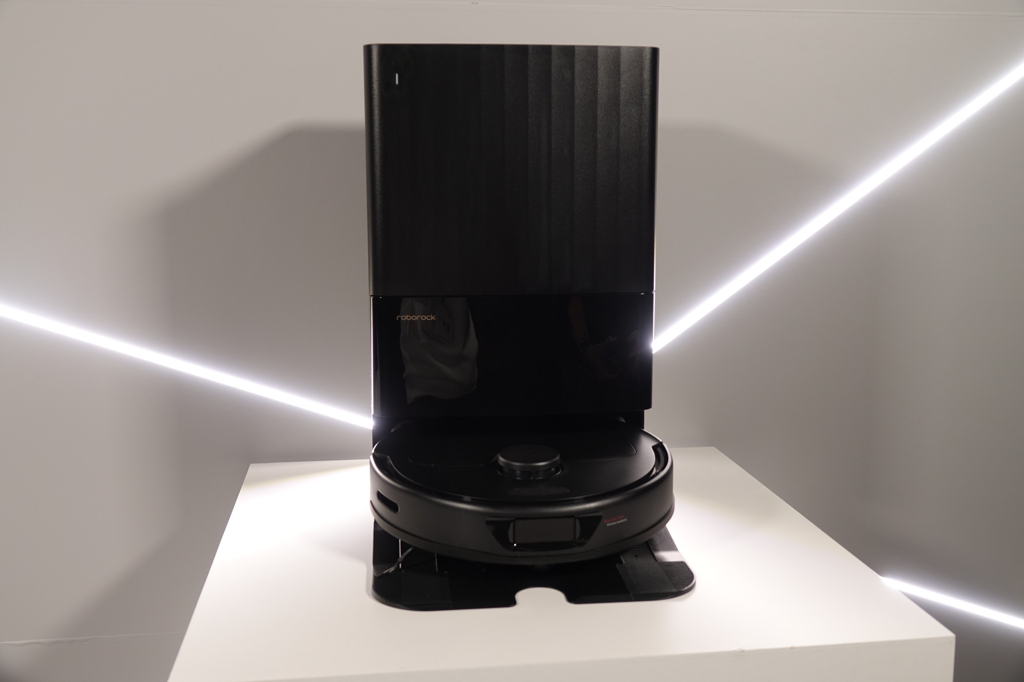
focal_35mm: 36
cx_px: 512
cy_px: 341
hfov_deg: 53.1
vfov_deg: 36.9
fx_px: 1024
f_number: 3.2
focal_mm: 13.31
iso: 125
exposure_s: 1/40
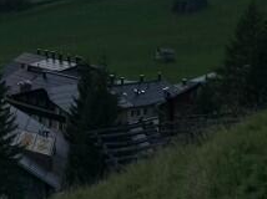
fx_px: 886
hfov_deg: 15.9
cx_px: -122
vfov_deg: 12.3
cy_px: -95
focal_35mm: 115
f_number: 1.78
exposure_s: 1/2053
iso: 80
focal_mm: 6.76
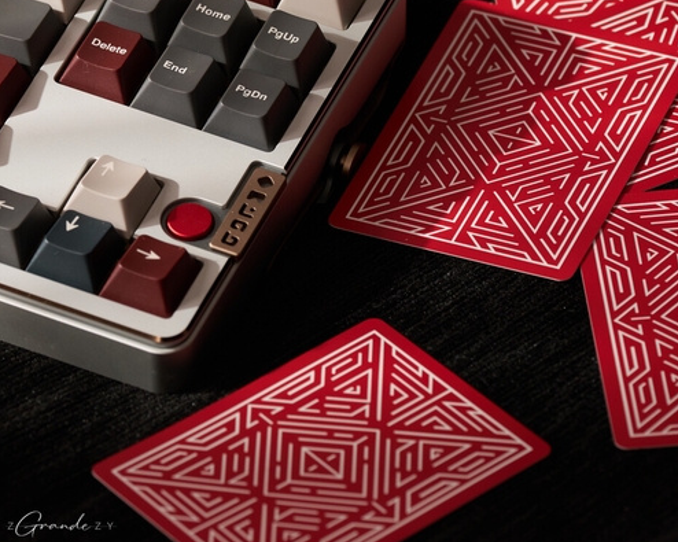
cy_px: 98
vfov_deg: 4.8
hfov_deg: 6.1
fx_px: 6400
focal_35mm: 319
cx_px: 63
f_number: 6.3
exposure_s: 1/50
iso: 320
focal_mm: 164
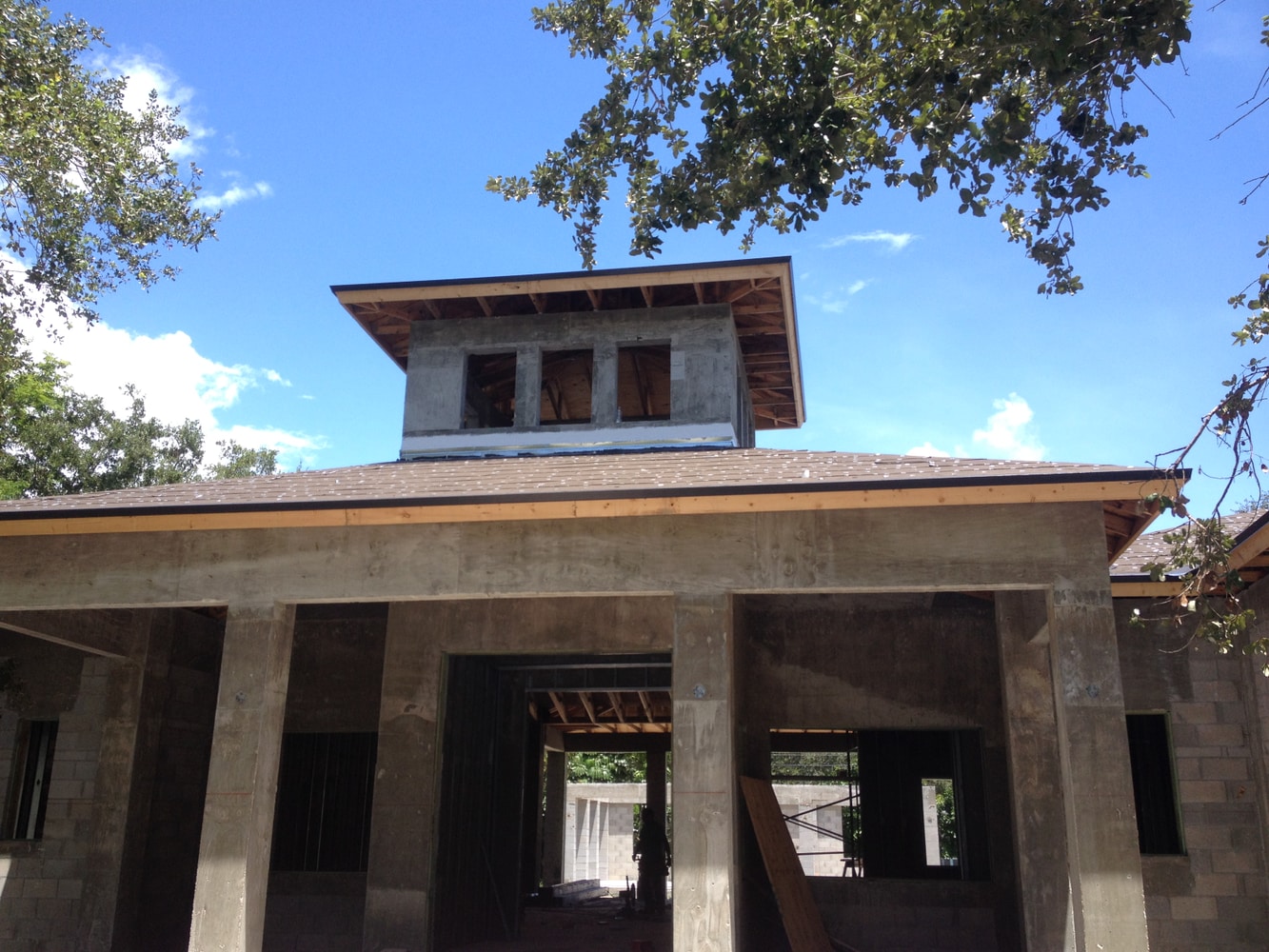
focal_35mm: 35
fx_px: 1283
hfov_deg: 52.6
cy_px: 476
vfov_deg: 40.7
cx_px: 634
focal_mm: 4.28
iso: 50
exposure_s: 1/708
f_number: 2.4
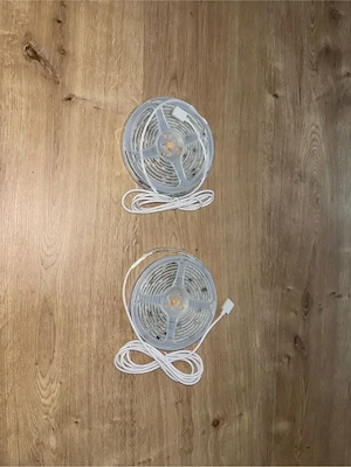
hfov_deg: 53.1
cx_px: 176
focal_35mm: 26
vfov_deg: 67.3
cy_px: 234
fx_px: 352
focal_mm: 5.96
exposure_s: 1/17
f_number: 1.6
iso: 64
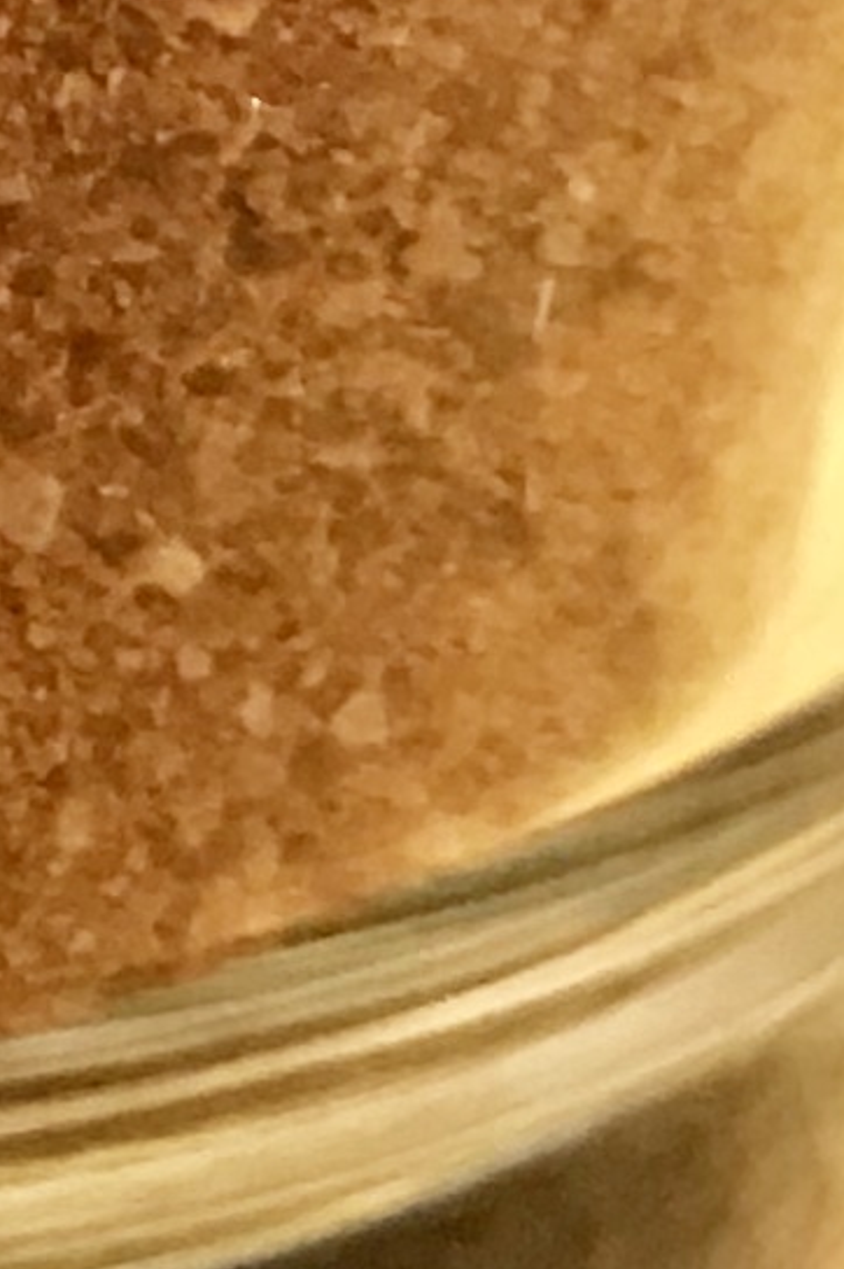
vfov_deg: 8.7
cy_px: -1698
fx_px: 7605
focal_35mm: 216
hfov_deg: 5.8
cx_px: -1968
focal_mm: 3.99
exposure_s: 1/15
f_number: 1.8
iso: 100
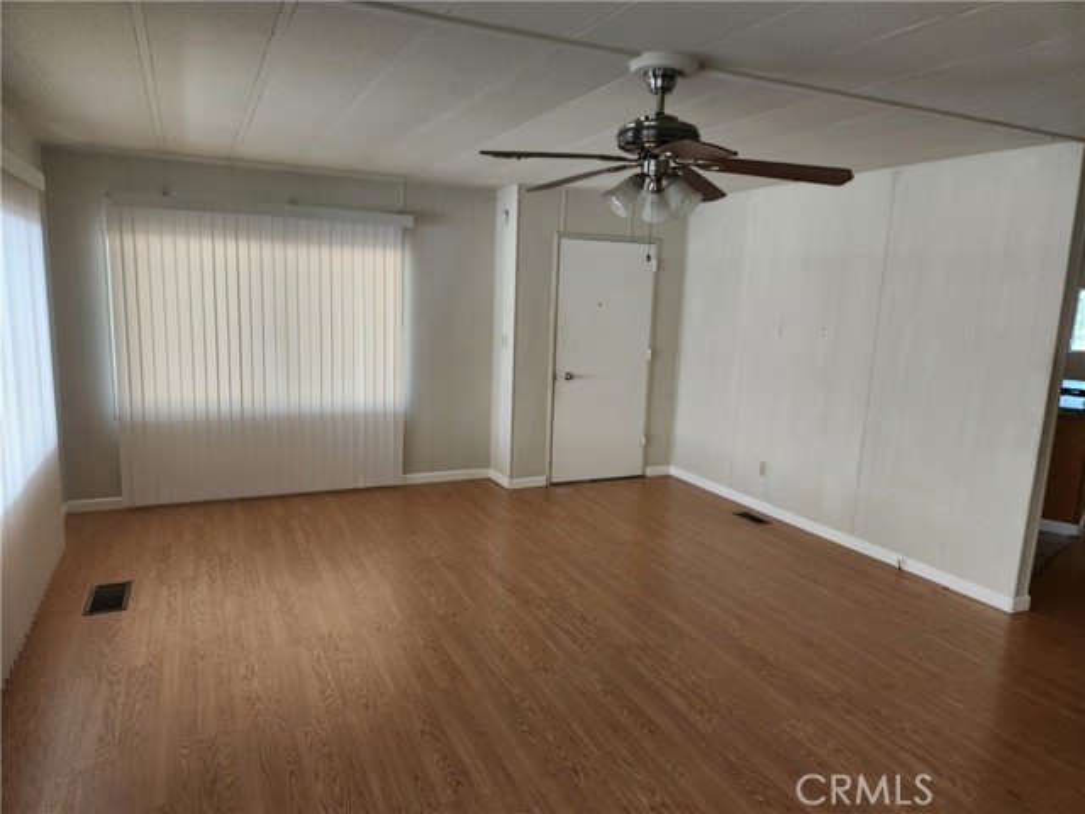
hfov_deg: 73.9
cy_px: 407
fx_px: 721
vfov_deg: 58.9
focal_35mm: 23
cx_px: 542
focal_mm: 5.4
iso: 250
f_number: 1.8
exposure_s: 1/120
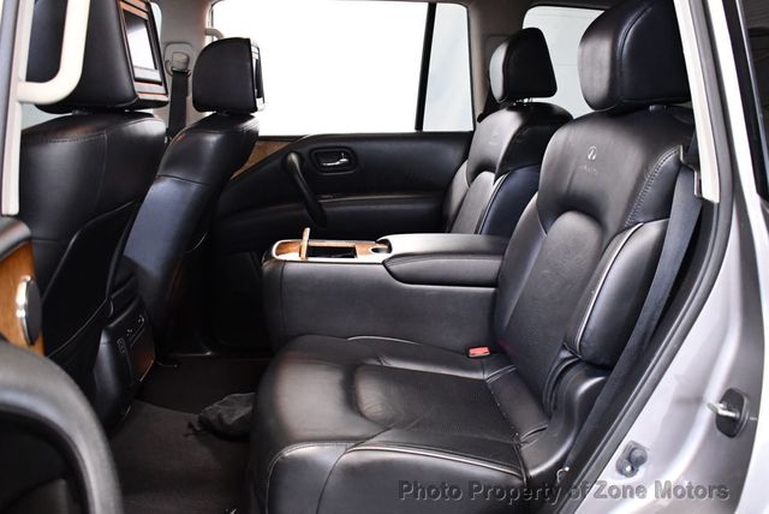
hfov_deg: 53.1
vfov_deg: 36.9
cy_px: 257
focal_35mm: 36
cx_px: 384
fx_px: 770
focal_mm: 18
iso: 3200
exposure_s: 1/80
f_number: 3.5
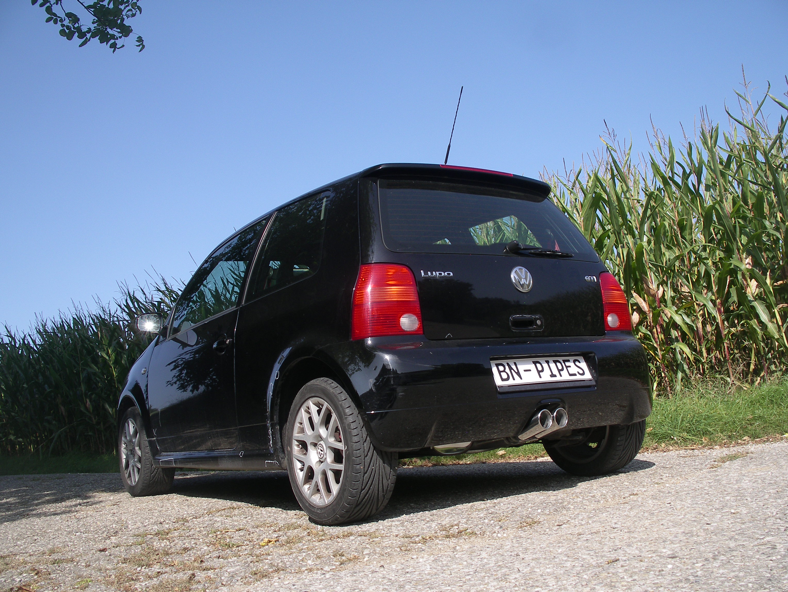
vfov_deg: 38.7
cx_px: 394
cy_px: 296
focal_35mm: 37
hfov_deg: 50.1
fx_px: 843
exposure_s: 1/200
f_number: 5
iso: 80
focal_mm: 7.8
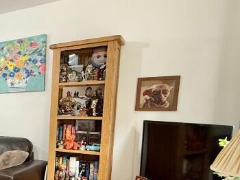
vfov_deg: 33.9
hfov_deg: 35.1
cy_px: 147
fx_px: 284
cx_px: -56
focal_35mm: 41
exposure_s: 1/50
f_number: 2.2
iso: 320
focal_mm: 2.22
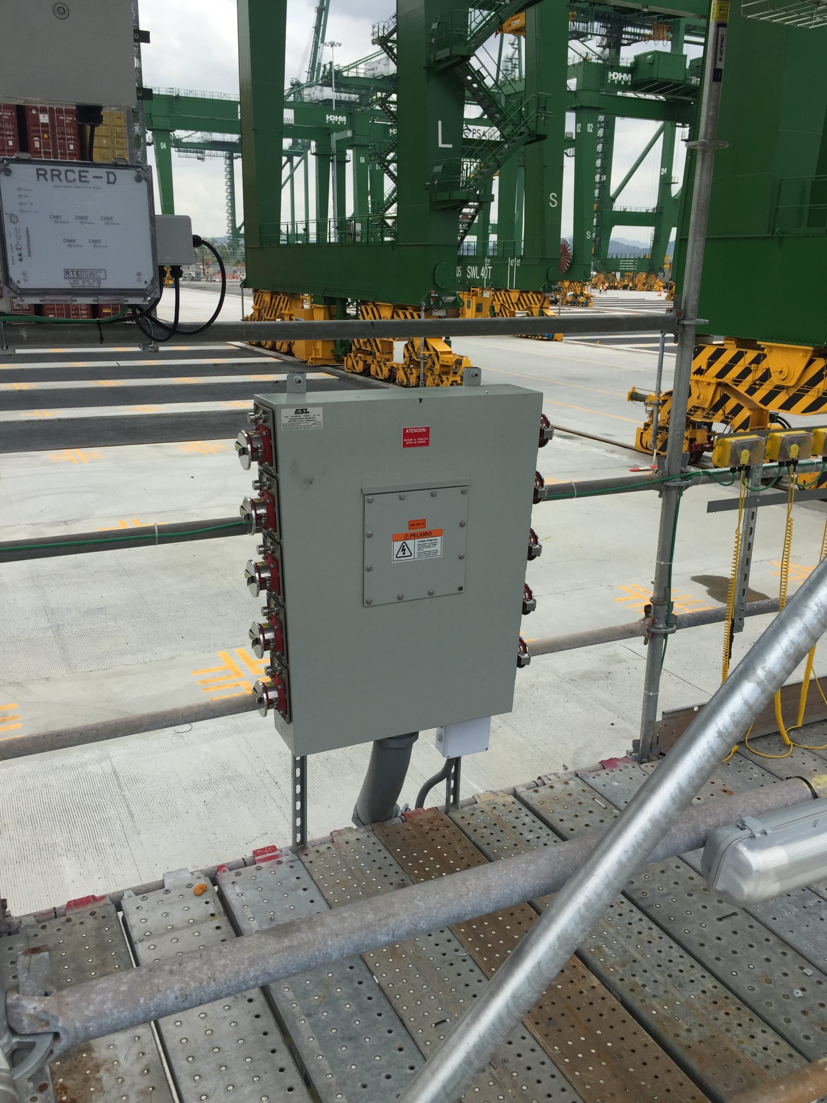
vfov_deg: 61.7
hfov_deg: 48.2
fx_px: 924
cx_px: 414
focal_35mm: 29
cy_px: 552
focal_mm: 4.15
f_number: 2.2
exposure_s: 1/1464
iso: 32
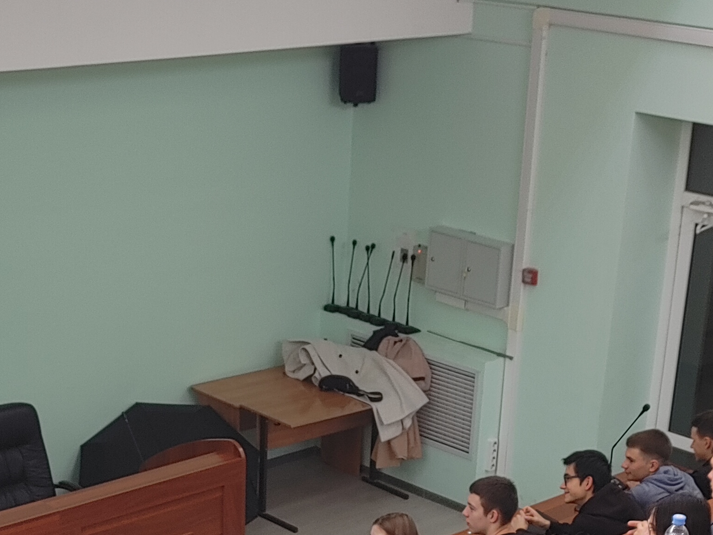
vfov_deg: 18.1
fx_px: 1607
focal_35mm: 78
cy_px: 612
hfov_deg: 25.0
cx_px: 348
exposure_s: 1/100
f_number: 1.8
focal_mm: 5.58
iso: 100
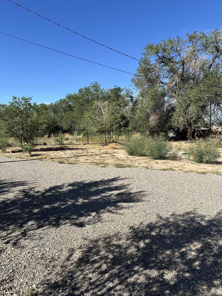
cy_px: 148
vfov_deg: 71.6
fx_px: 205
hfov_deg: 56.8
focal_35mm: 24
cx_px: 111
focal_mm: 6.86
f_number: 1.78
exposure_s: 1/4545
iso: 80
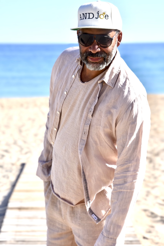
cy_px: 123
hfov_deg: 11.4
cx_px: 82
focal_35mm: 120
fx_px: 820
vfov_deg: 17.1
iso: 280
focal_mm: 80
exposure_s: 1/1000
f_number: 8
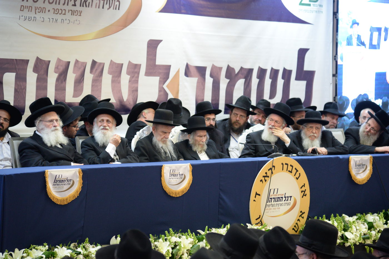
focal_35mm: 120
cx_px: 194
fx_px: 1296
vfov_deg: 11.4
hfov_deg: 17.1
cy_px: 130
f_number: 4
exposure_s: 1/60
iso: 2500
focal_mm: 120
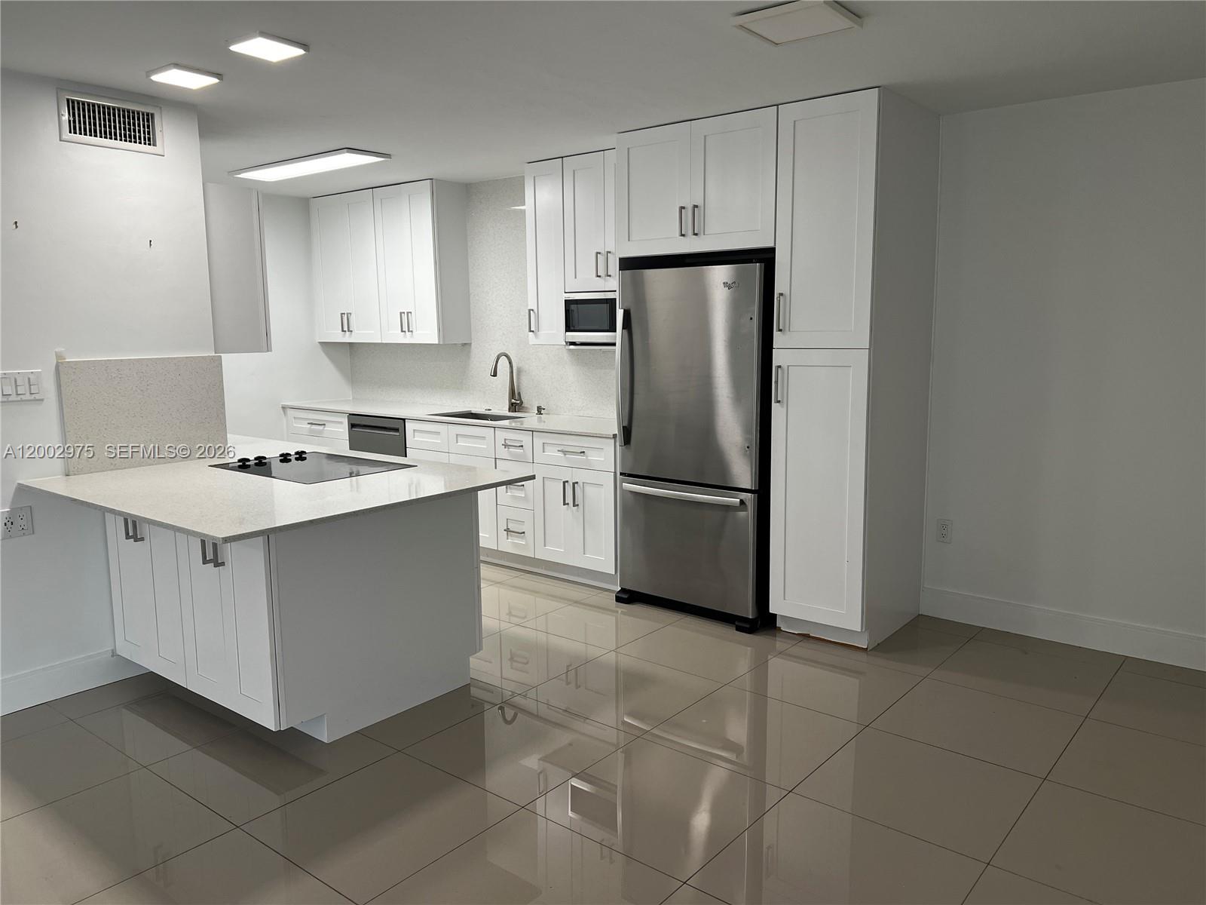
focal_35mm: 26
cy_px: 452
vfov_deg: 53.1
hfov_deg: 67.3
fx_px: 906
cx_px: 603
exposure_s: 1/120
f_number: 1.5
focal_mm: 5.7
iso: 80
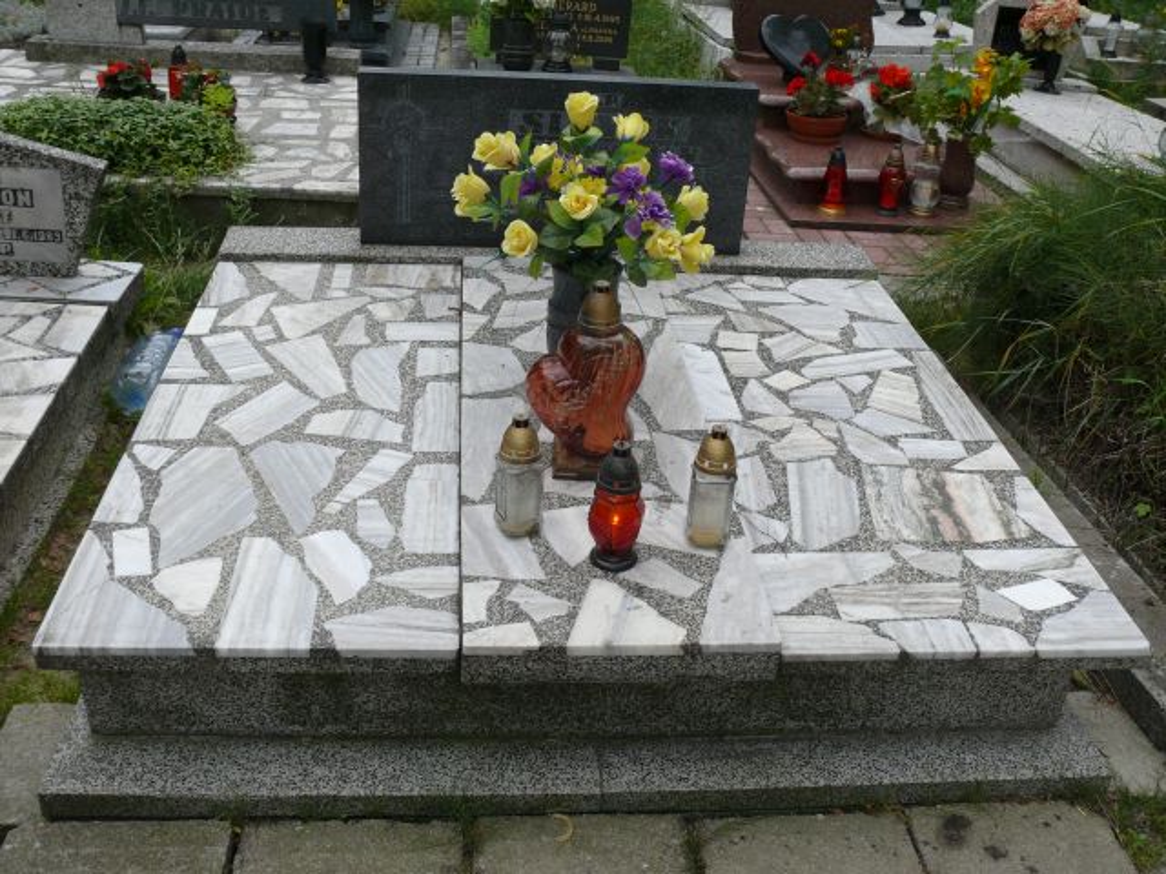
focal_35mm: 35
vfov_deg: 40.7
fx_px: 1179
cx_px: 583
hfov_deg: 52.6
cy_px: 437
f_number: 3.6
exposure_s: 1/100
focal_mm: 7.4
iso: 100
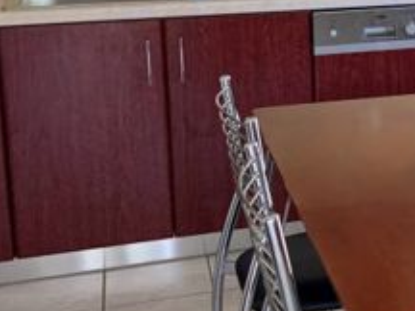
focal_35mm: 85
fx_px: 1019
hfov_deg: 21.1
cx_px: 522
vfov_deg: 17.2
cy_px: 40
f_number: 1.8
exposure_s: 1/73
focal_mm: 4.25
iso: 100
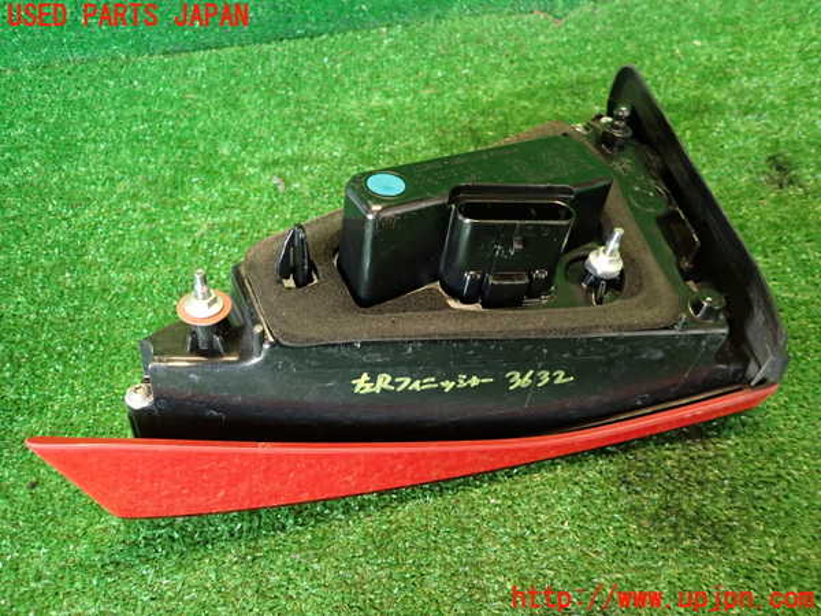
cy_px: 308
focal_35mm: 25
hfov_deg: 69.4
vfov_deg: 54.9
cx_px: 410
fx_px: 593
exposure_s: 1/30
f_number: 2
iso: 320
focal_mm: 4.5
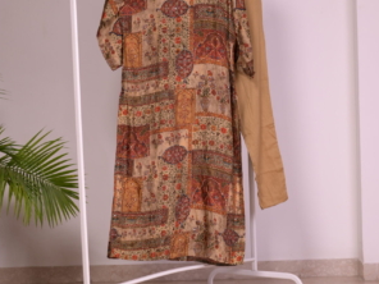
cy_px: 150
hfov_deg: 15.9
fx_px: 1358
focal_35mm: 124
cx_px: 188
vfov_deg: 12.0
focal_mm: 85
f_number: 3.5
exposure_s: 1/100
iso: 320
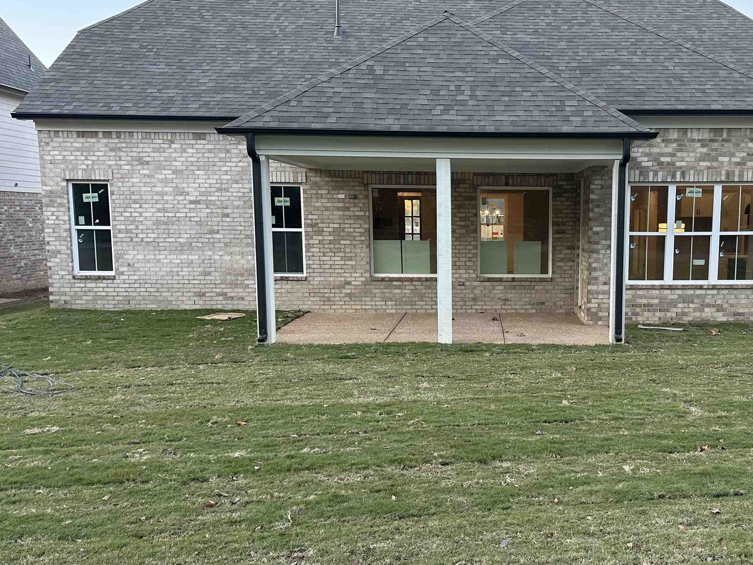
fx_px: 783
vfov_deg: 39.5
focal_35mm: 36
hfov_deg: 50.1
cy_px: 329
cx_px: 521
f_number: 1.78
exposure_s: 1/166
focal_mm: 6.86
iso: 100
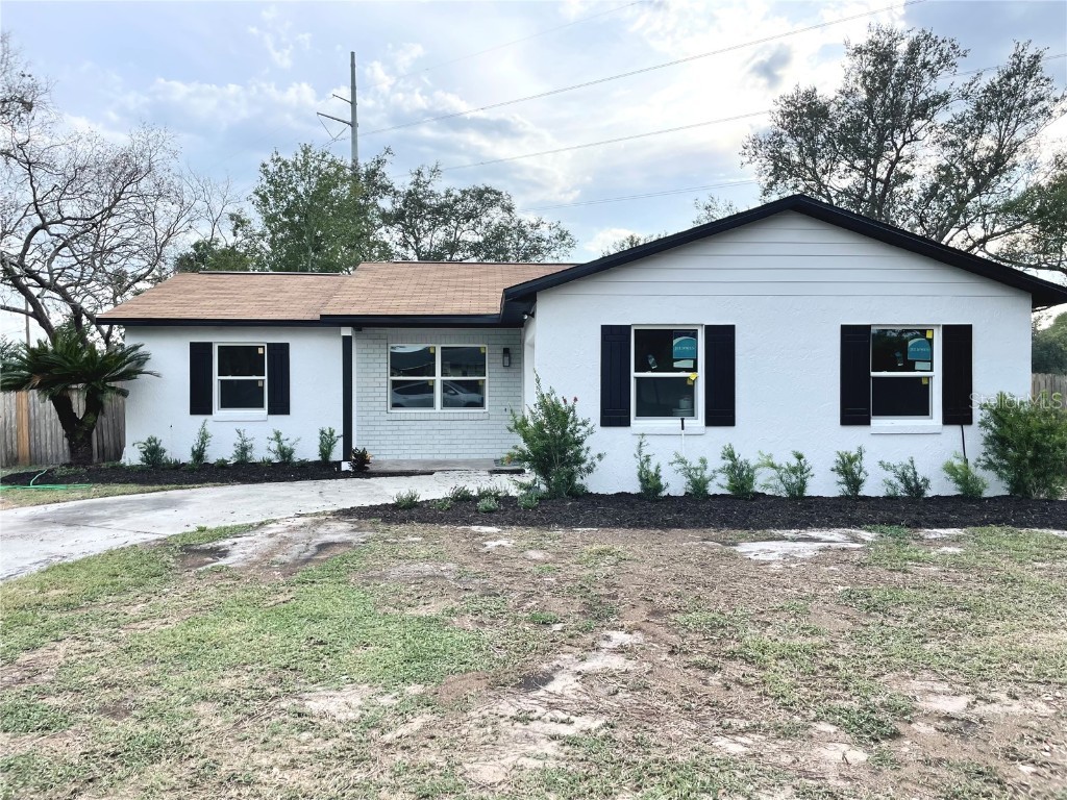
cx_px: 534
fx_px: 801
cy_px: 400
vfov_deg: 53.1
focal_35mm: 26
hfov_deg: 67.3
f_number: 1.6
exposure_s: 1/1366
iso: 32
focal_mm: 4.2
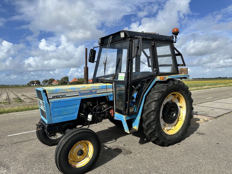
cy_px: 87
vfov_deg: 56.8
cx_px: 116
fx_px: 161
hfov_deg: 71.6
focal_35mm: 24
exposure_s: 1/5848
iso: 80
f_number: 1.78
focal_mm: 6.86
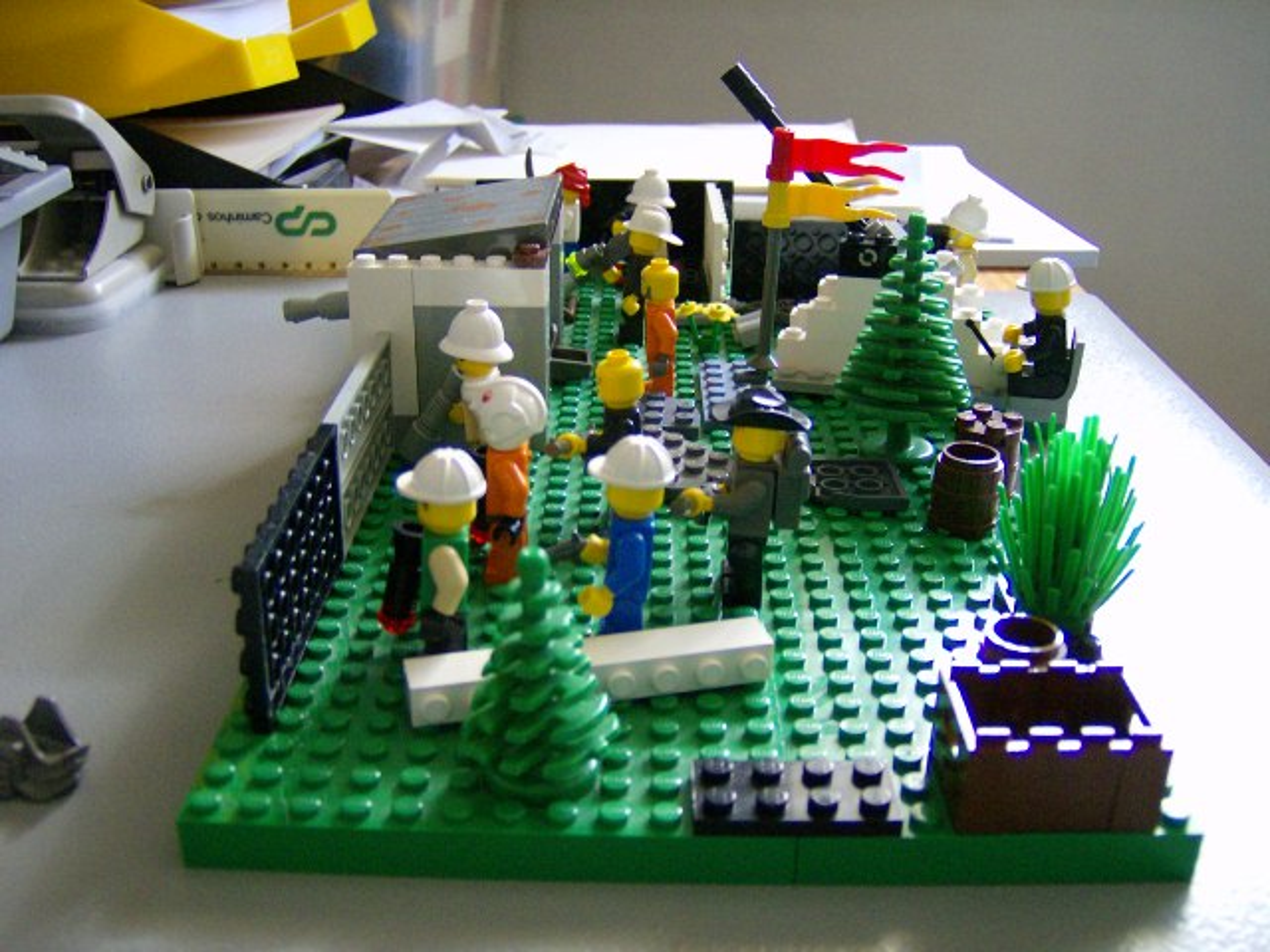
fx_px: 1321
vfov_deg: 39.7
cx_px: 635
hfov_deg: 51.4
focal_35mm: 36
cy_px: 476
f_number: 2.8
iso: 200
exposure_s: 1/4.52
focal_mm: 6
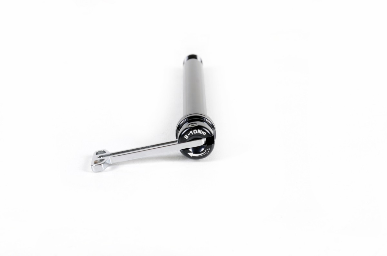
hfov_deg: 22.0
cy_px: 128
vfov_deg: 14.6
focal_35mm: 93
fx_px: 997
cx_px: 194
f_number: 16
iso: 200
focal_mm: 62
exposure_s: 1/160
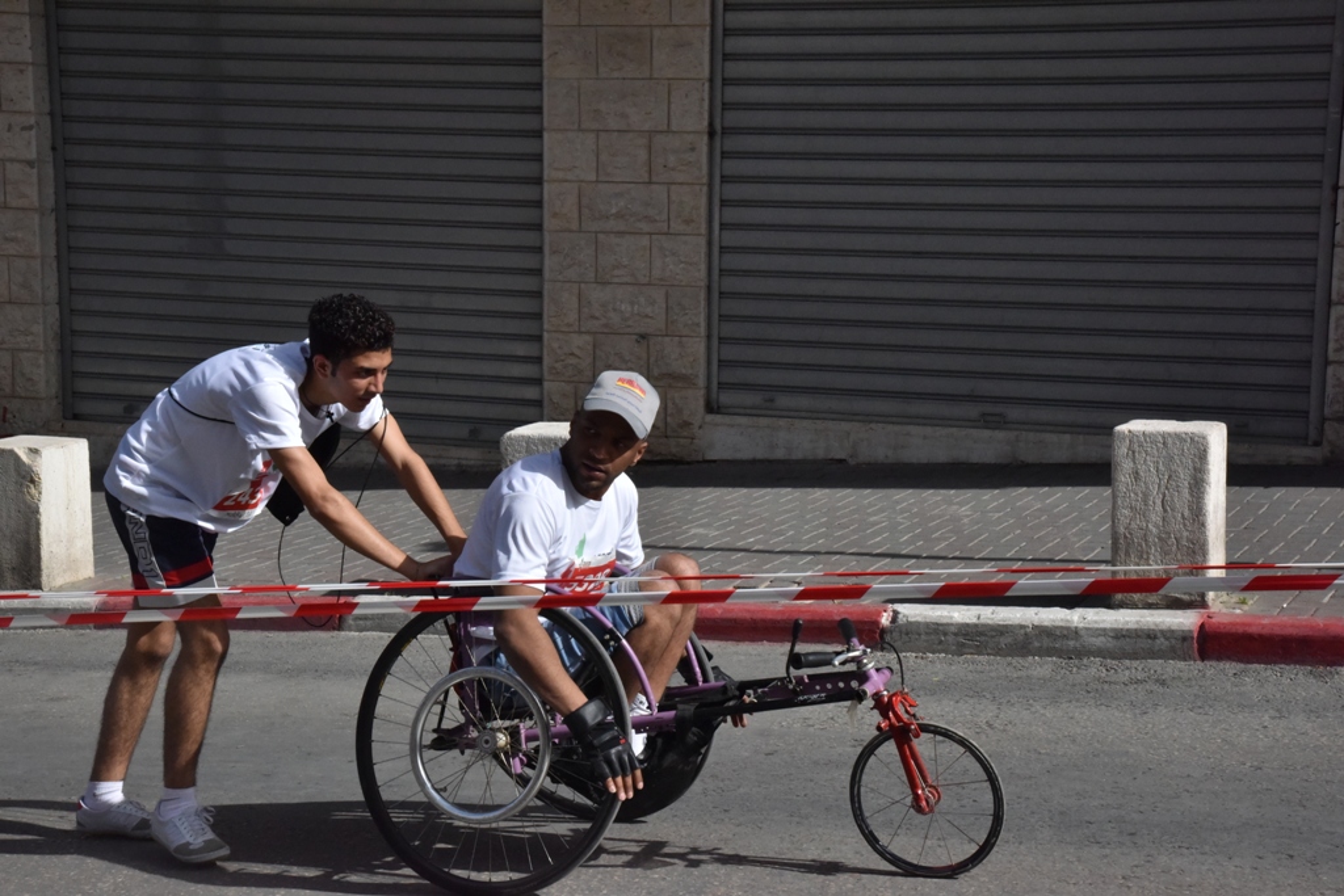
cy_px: 448
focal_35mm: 65
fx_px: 2427
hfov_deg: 31.0
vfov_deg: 20.9
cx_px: 672
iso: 2500
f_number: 22
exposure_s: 1/2000
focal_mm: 65
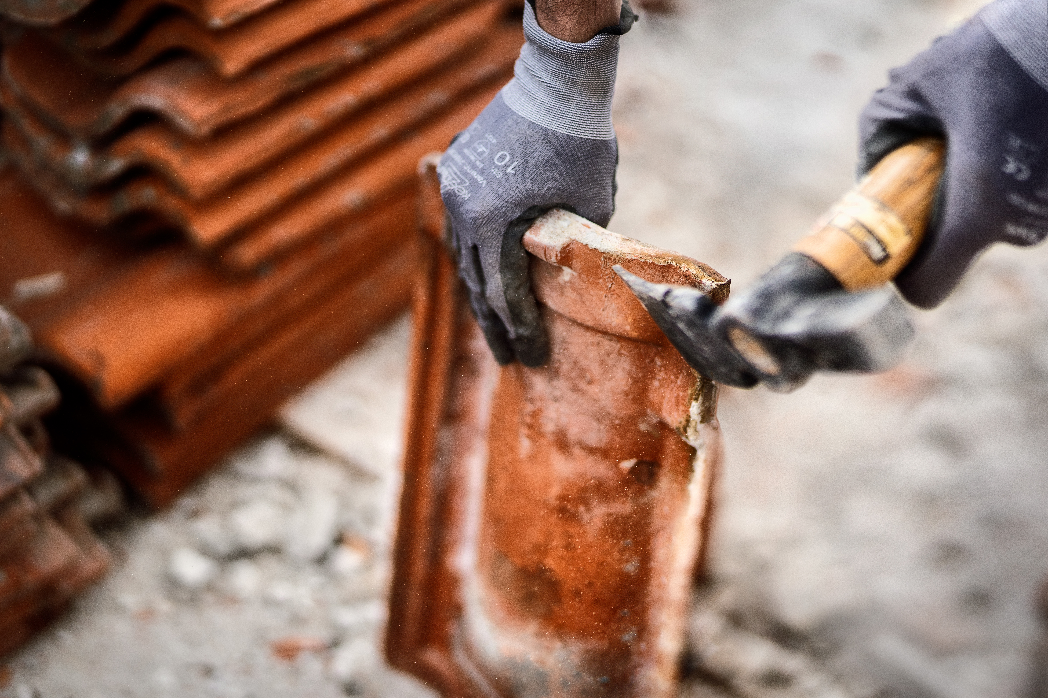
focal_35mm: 85
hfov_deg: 23.9
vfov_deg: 16.1
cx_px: 524
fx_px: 2474
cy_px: 349
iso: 200
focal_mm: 85
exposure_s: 1/3200
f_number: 1.4
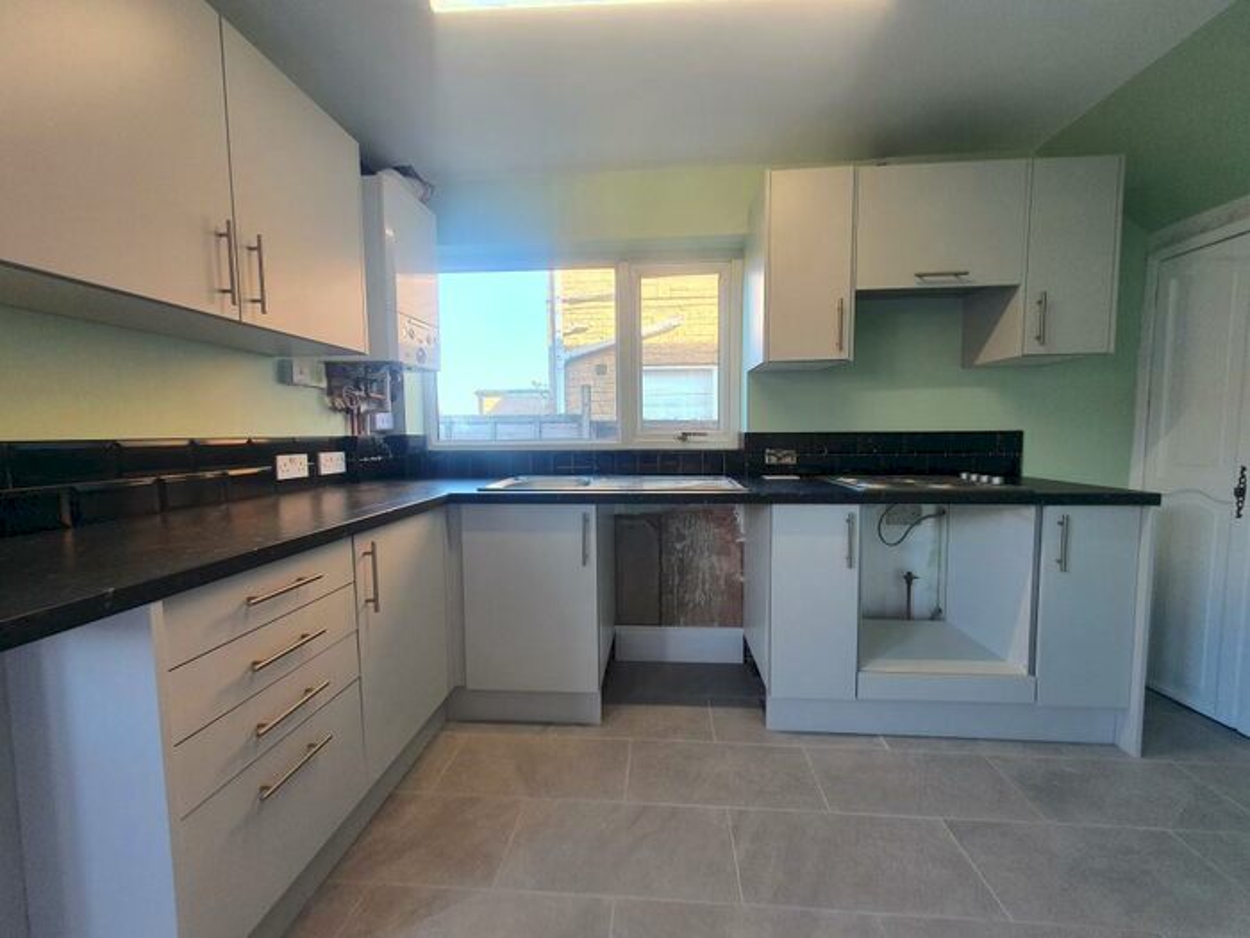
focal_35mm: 13
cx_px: 625
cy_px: 469
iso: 50
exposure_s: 1/50
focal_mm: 1.8
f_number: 2.2
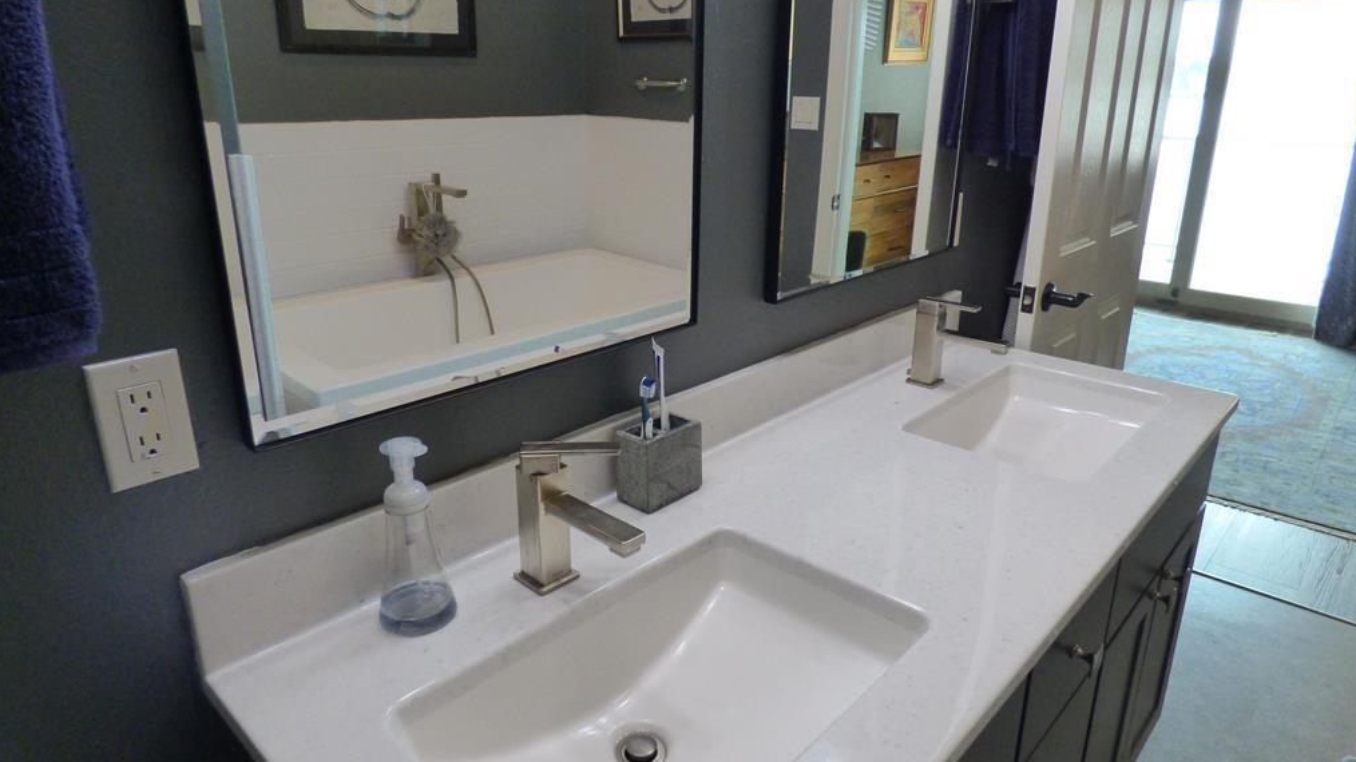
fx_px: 791
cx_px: 681
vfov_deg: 51.4
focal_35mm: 22
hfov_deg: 81.2
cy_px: 356
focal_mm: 3.58
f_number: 2.8
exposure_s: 1/60
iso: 400
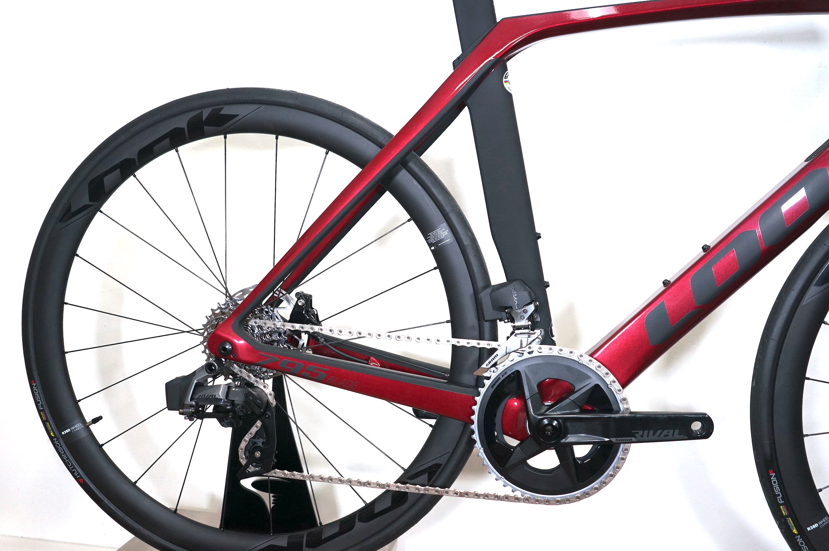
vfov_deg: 37.8
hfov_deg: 54.5
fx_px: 805
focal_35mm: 35
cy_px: 276
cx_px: 414
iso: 800
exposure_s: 1/160
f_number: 4
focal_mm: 35
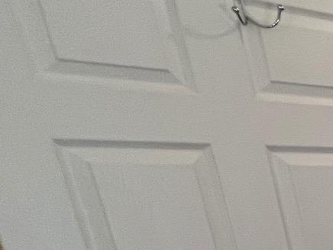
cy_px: 374
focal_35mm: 61
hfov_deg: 16.5
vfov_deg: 20.6
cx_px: 752
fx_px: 587
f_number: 1.8
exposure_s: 1/60
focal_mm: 1.57
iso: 160
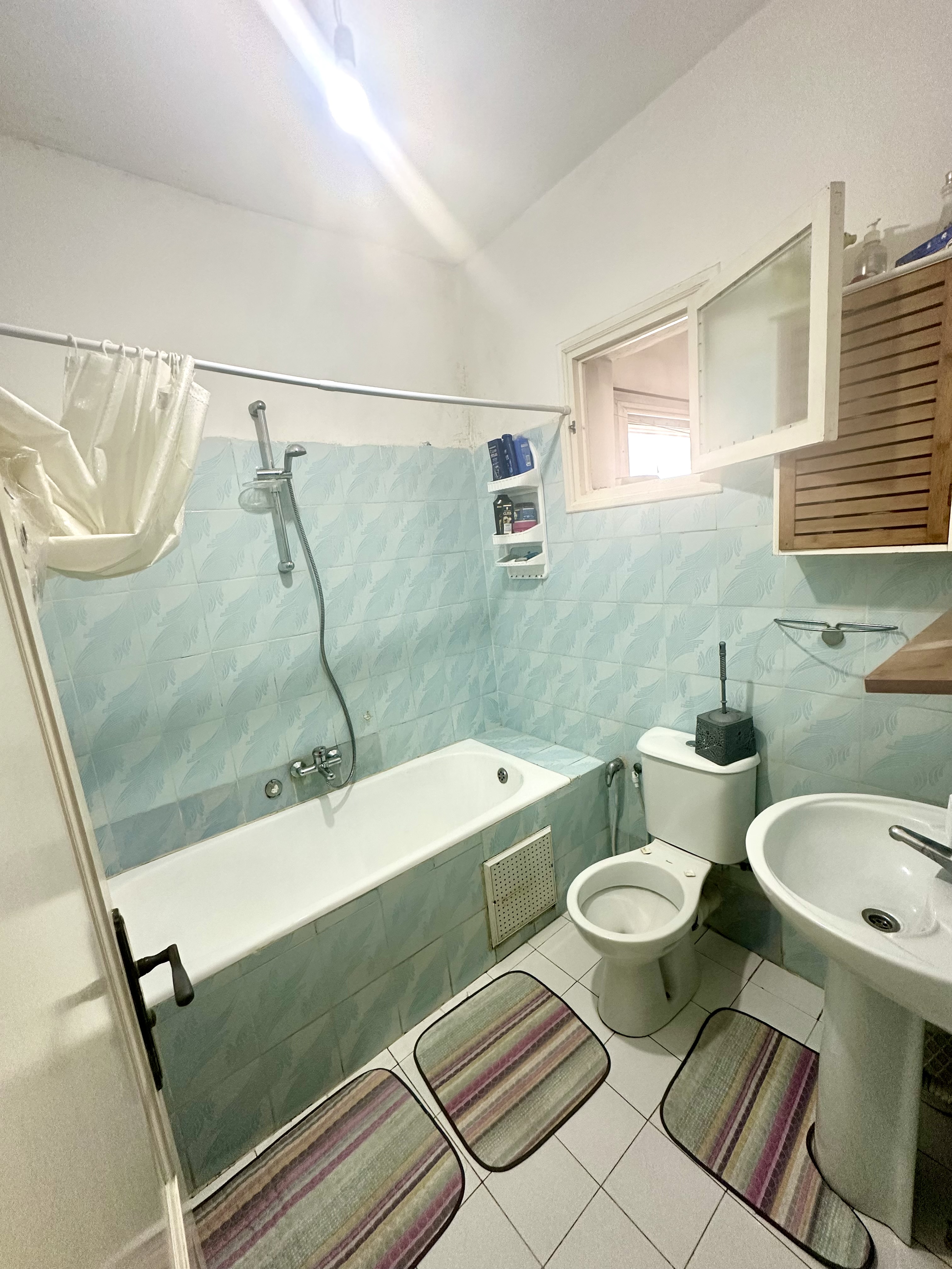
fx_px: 513
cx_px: 476
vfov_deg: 102.1
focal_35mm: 14
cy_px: 634
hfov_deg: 85.7
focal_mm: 2.22
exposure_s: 1/100
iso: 200
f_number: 2.2
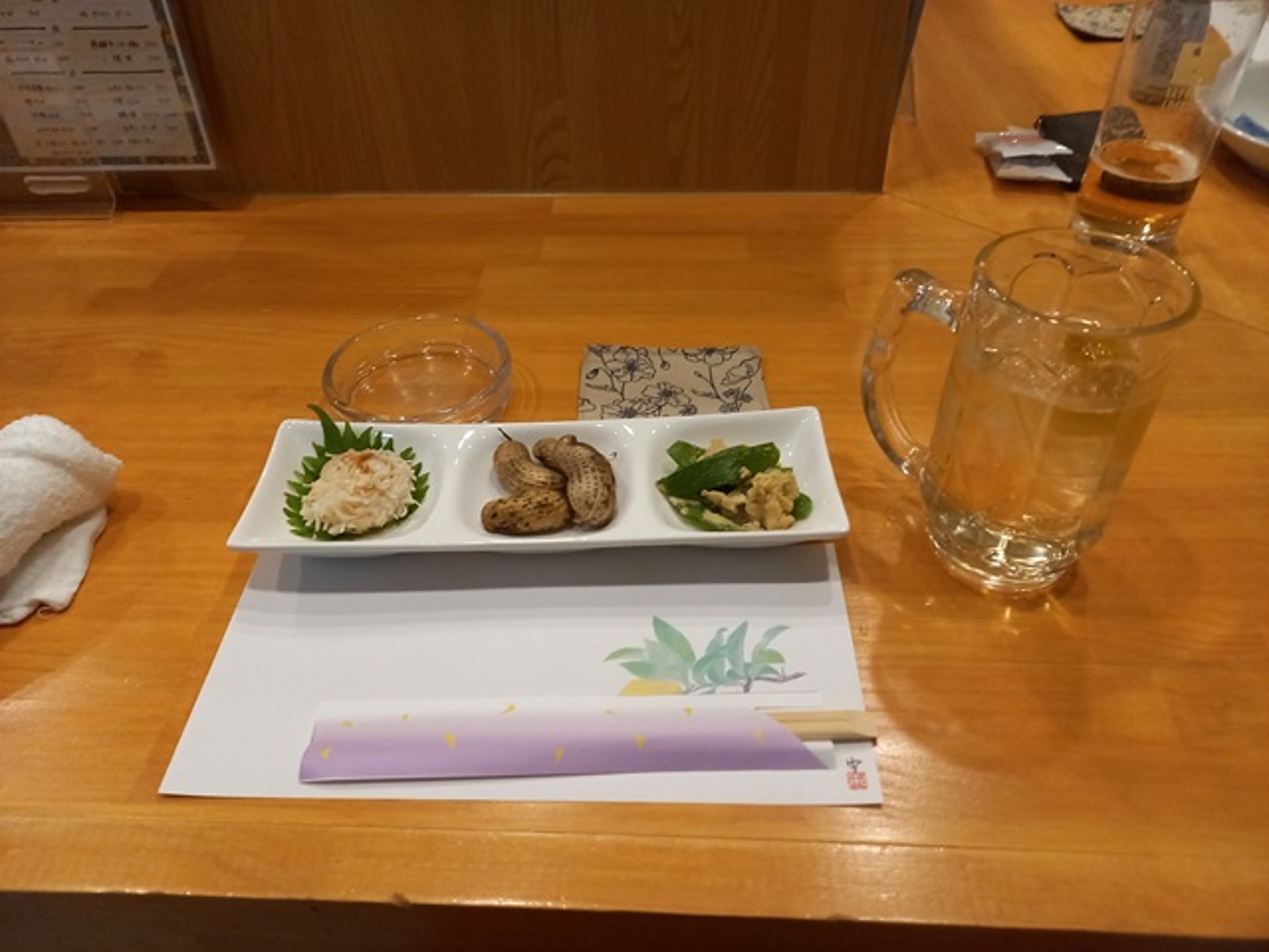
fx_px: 916
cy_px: 476
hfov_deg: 69.4
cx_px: 634
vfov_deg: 54.9
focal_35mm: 25
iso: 400
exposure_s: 1/60
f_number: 1.8
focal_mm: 4.65
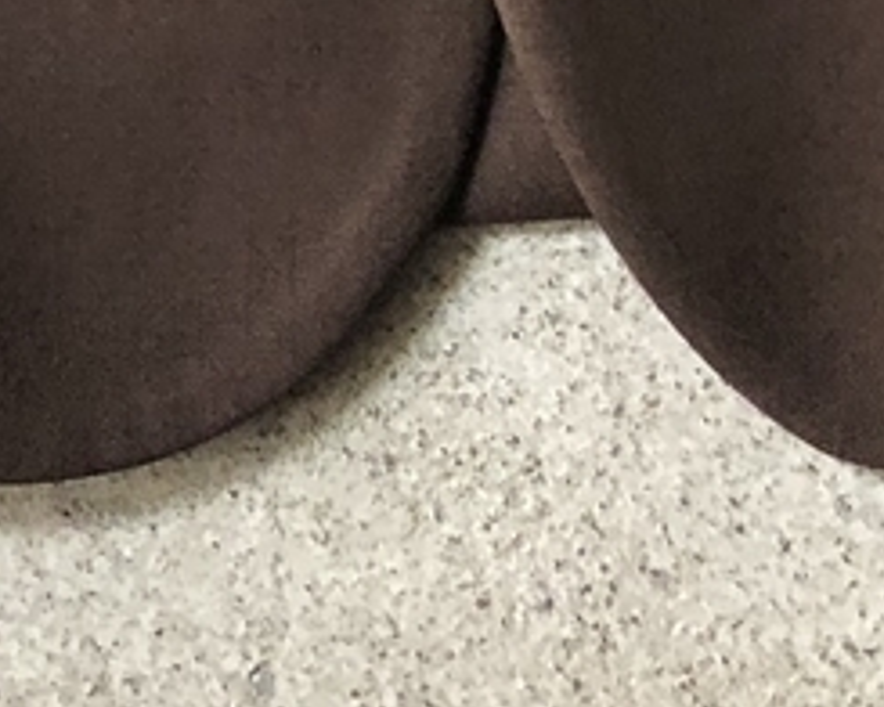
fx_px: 3506
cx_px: -848
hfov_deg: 12.7
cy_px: -606
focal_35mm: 134
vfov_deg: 10.7
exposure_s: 1/7
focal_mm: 4
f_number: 1.8
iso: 80
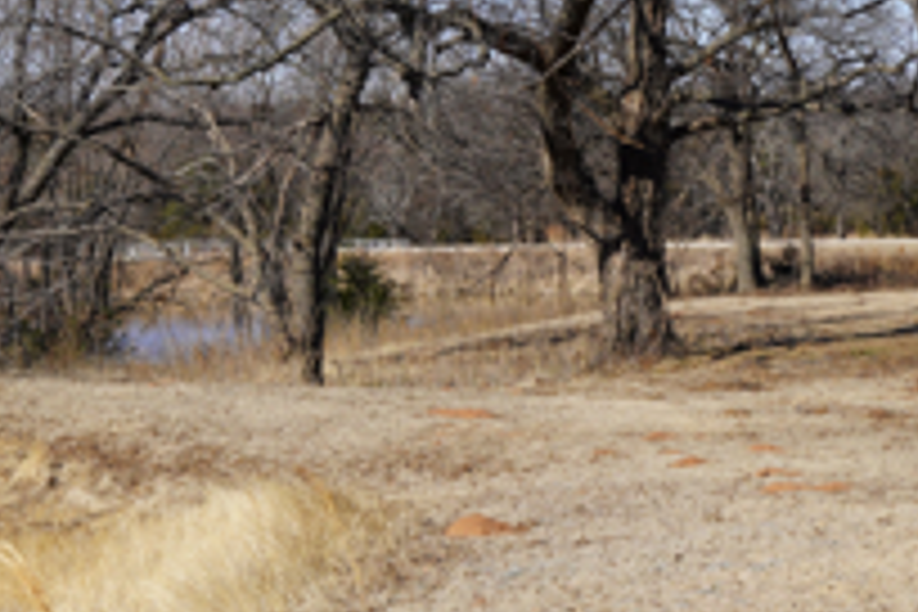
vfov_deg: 11.5
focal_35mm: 119
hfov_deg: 17.2
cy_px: 320
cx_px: 297
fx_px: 3034
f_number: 10
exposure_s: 1/160
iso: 100
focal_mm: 36
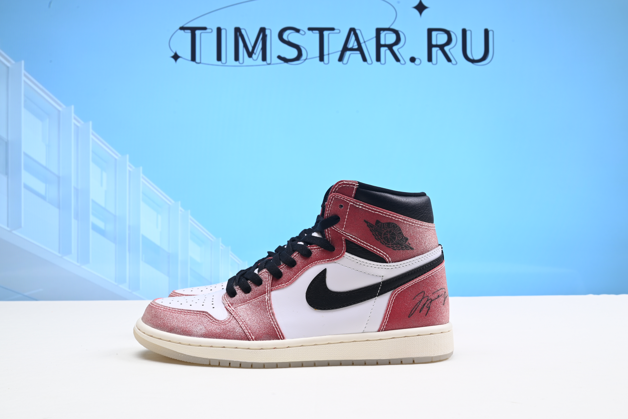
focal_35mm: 39
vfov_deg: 34.2
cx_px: 314
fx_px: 681
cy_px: 210
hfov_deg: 49.5
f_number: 16
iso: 100
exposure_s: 1/2
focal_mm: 39
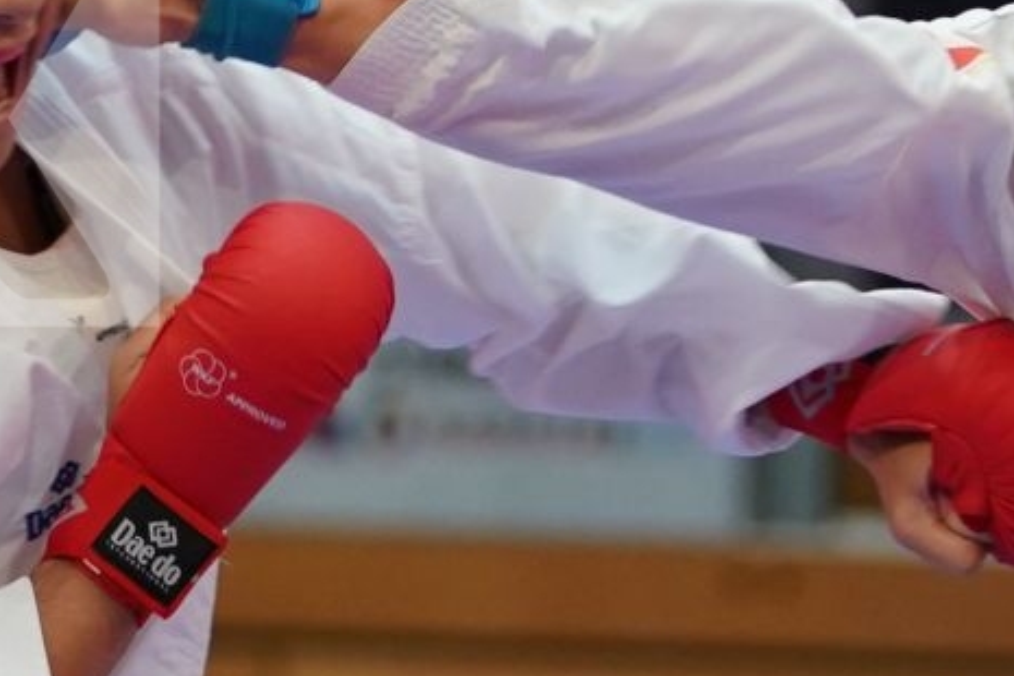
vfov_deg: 2.2
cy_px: 129
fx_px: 17772
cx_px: 696
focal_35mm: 631
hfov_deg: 3.3
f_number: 2.8
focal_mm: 109
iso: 1250
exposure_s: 1/1000
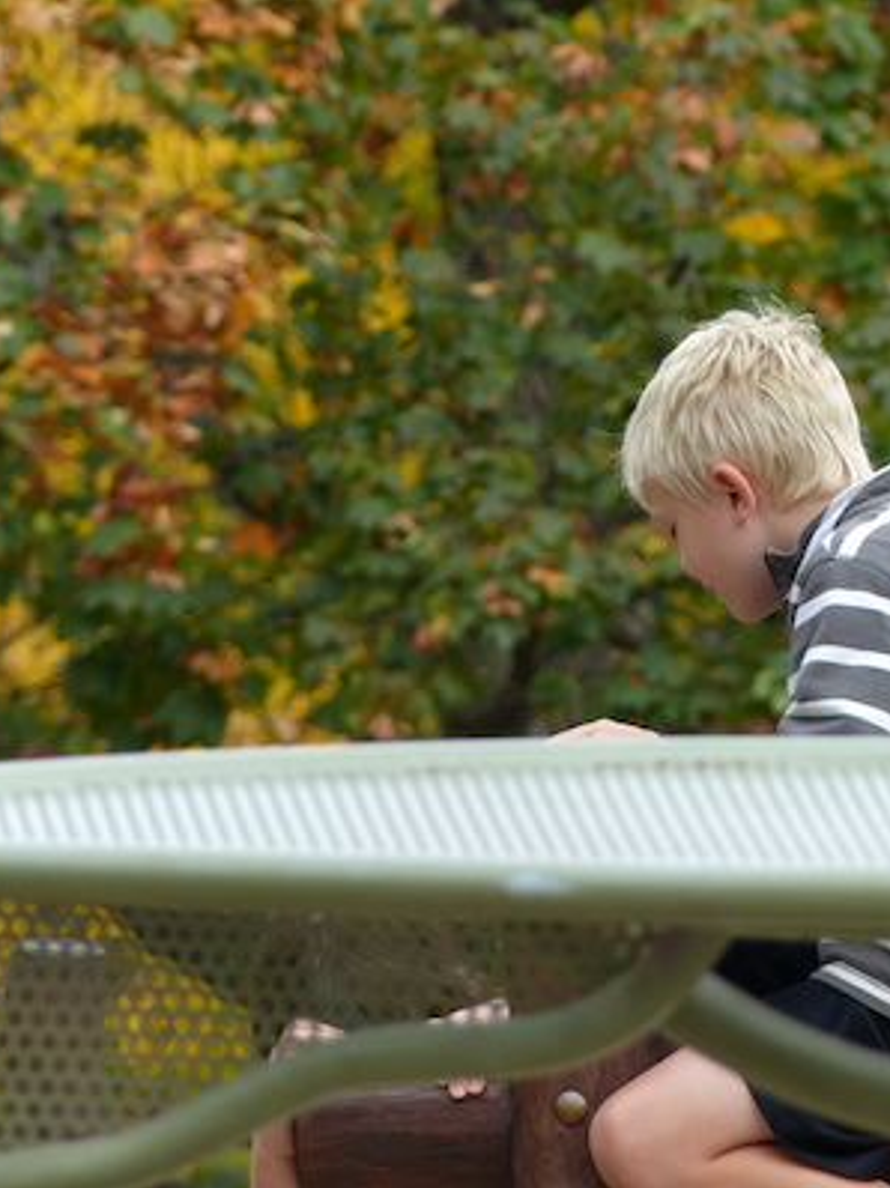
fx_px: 27591
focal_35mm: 804
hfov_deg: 1.8
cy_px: 594
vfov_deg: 2.5
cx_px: 470
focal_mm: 108
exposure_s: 1/250
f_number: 4
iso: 100
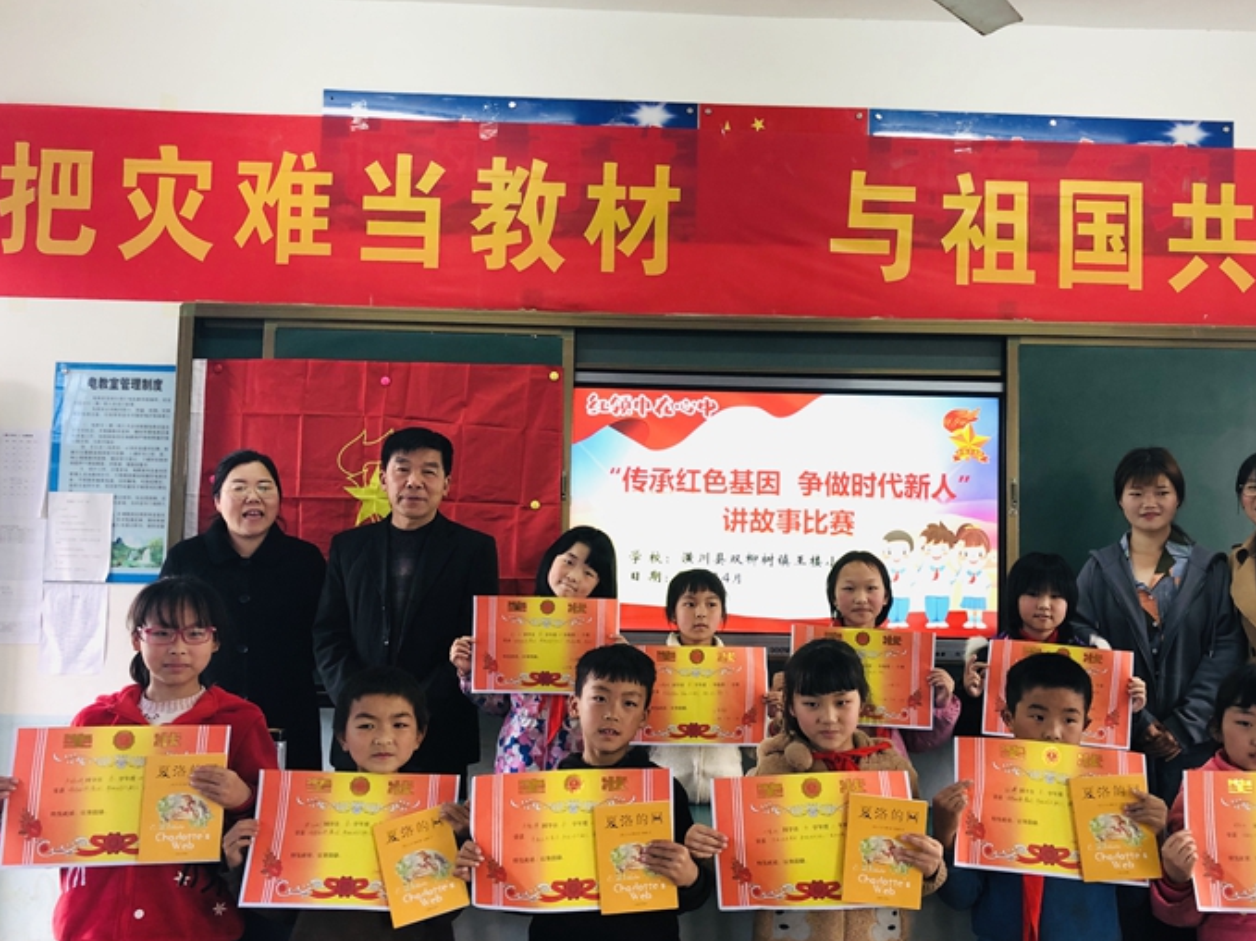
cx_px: 721
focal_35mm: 33
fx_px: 1197
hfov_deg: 55.1
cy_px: 525
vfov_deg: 42.9
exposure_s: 1/17
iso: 50
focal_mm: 3.99
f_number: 1.8
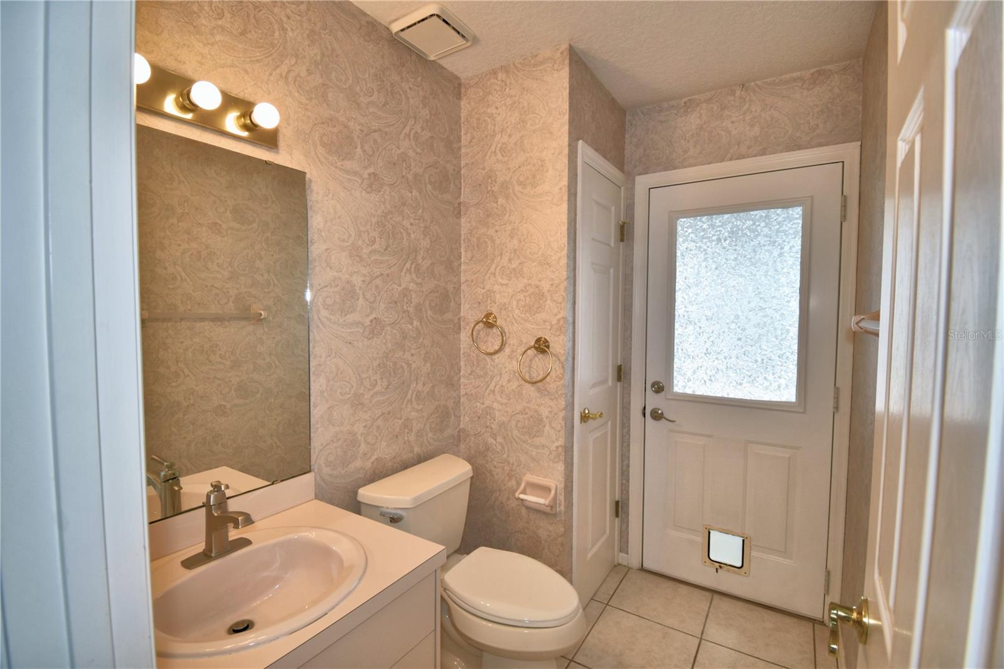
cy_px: 334
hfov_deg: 100.4
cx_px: 502
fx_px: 418
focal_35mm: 15
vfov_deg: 77.3
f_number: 4.5
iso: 100
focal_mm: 10
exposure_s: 1/80
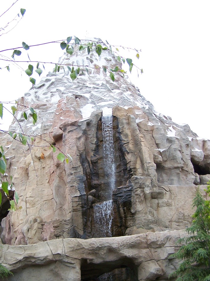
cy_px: 169
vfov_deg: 38.0
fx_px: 404
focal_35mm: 50
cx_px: 92
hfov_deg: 29.1
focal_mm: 6.3
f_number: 2.8
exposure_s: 1/320
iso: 80
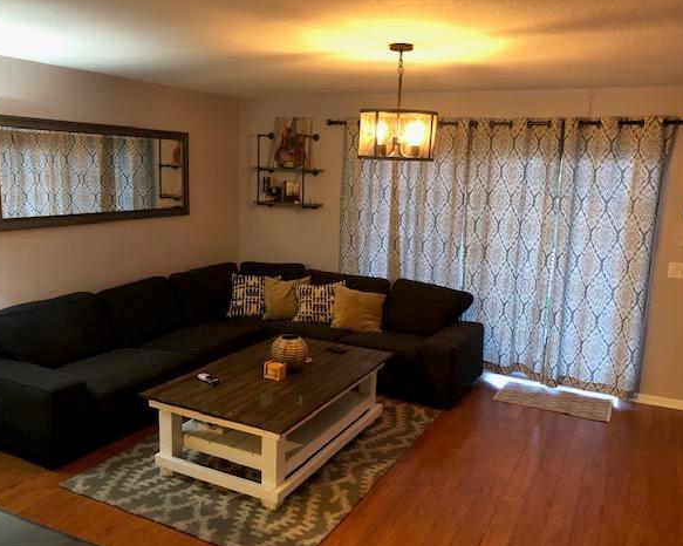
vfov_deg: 48.5
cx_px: 340
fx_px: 606
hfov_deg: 58.8
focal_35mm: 30
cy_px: 271
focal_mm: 4
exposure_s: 1/11
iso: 100
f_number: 1.8
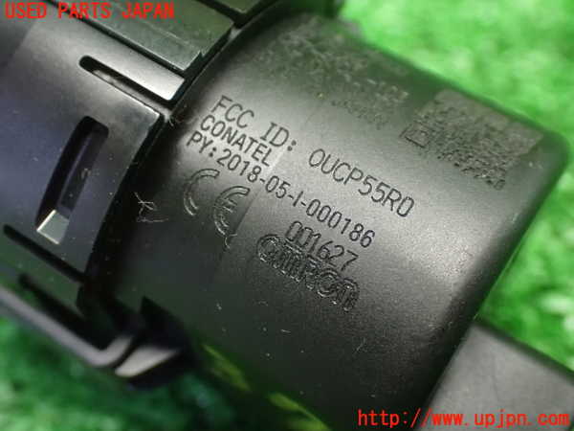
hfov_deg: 38.2
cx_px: 287
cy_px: 216
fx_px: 829
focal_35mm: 50
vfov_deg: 29.1
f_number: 3.2
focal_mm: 9.01
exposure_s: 1/50
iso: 1600
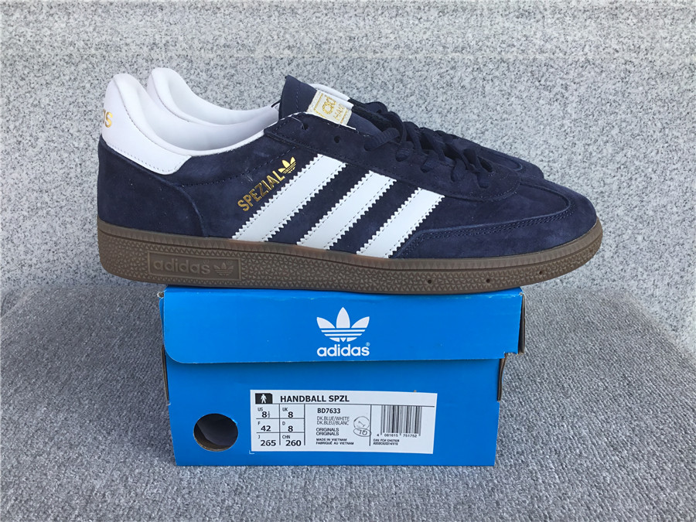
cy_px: 261
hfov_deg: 58.4
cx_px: 348
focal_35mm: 31
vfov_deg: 45.4
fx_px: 623
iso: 25
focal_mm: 3.3
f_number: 2.4
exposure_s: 1/301
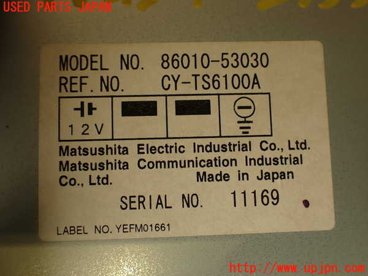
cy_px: 138
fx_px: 340
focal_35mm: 32
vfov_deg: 44.2
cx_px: 184
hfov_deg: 56.8
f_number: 2.4
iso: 100
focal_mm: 5.79
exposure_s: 1/60
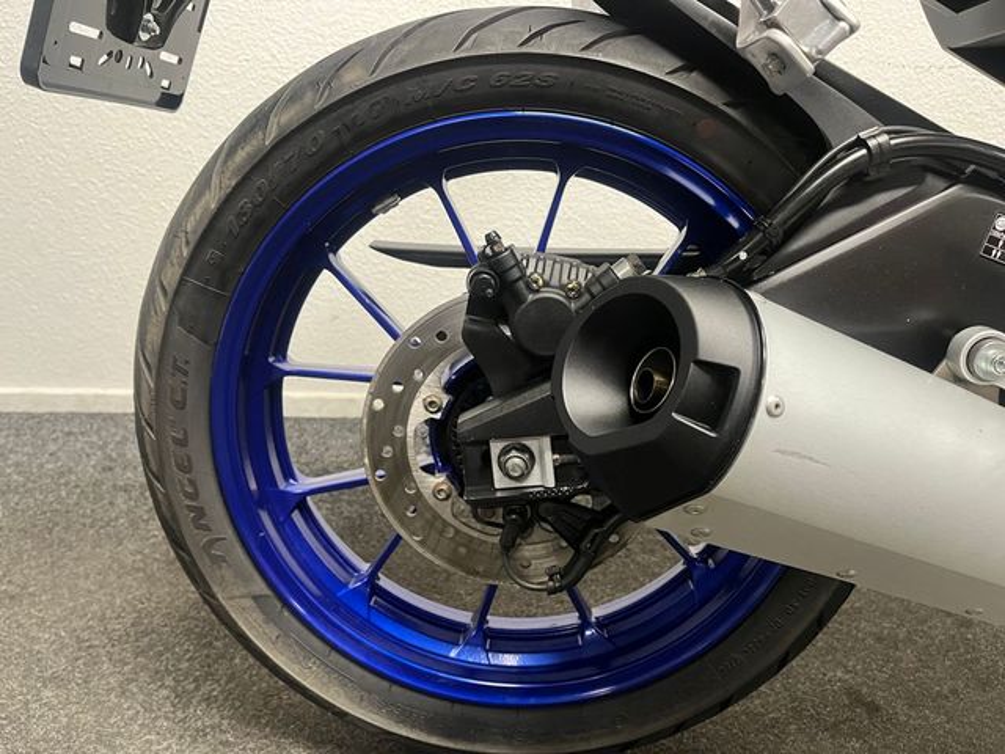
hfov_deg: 67.3
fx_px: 755
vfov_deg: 53.1
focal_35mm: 26
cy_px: 377
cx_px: 502
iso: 320
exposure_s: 1/50
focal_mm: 5.1
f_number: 1.6
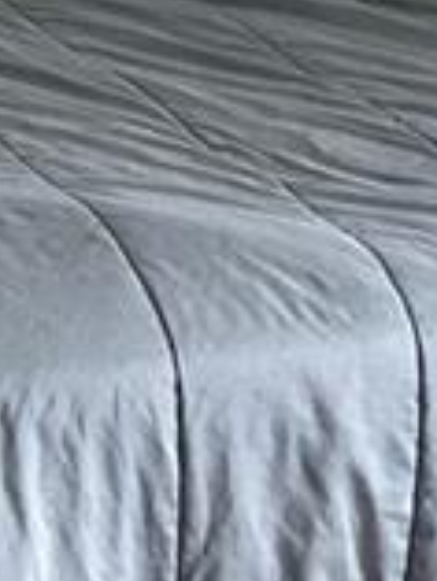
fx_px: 3345
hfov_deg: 7.4
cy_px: 137
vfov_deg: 9.9
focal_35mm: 199
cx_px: -170
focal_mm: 5.1
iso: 125
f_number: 1.6
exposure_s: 1/65
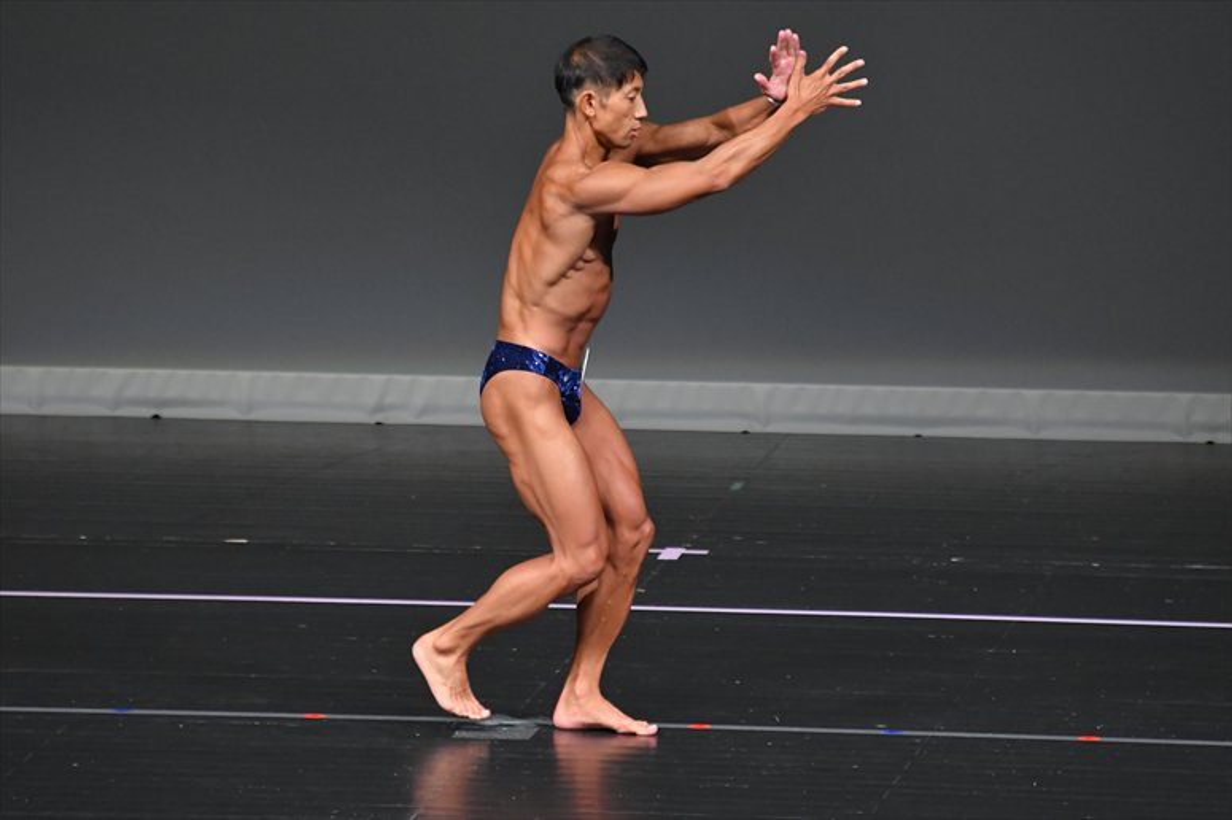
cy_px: 410
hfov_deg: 5.5
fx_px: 12827
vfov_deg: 3.7
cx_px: 616
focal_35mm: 375
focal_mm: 250
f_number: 5.6
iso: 4000
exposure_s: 1/400
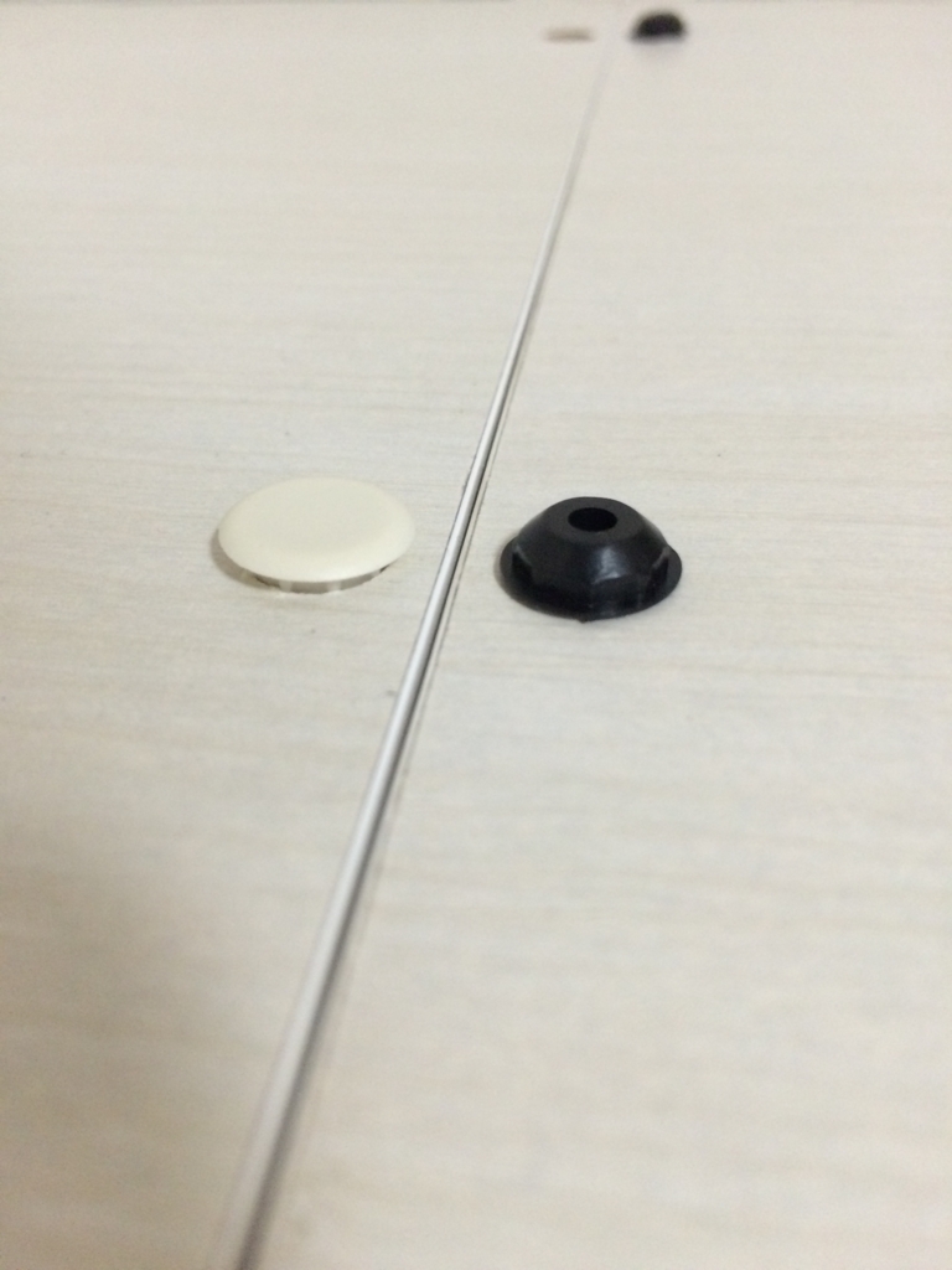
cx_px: 476
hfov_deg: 48.2
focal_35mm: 29
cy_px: 635
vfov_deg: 61.7
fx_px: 1063
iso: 320
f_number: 2.2
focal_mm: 4.15
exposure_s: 1/25
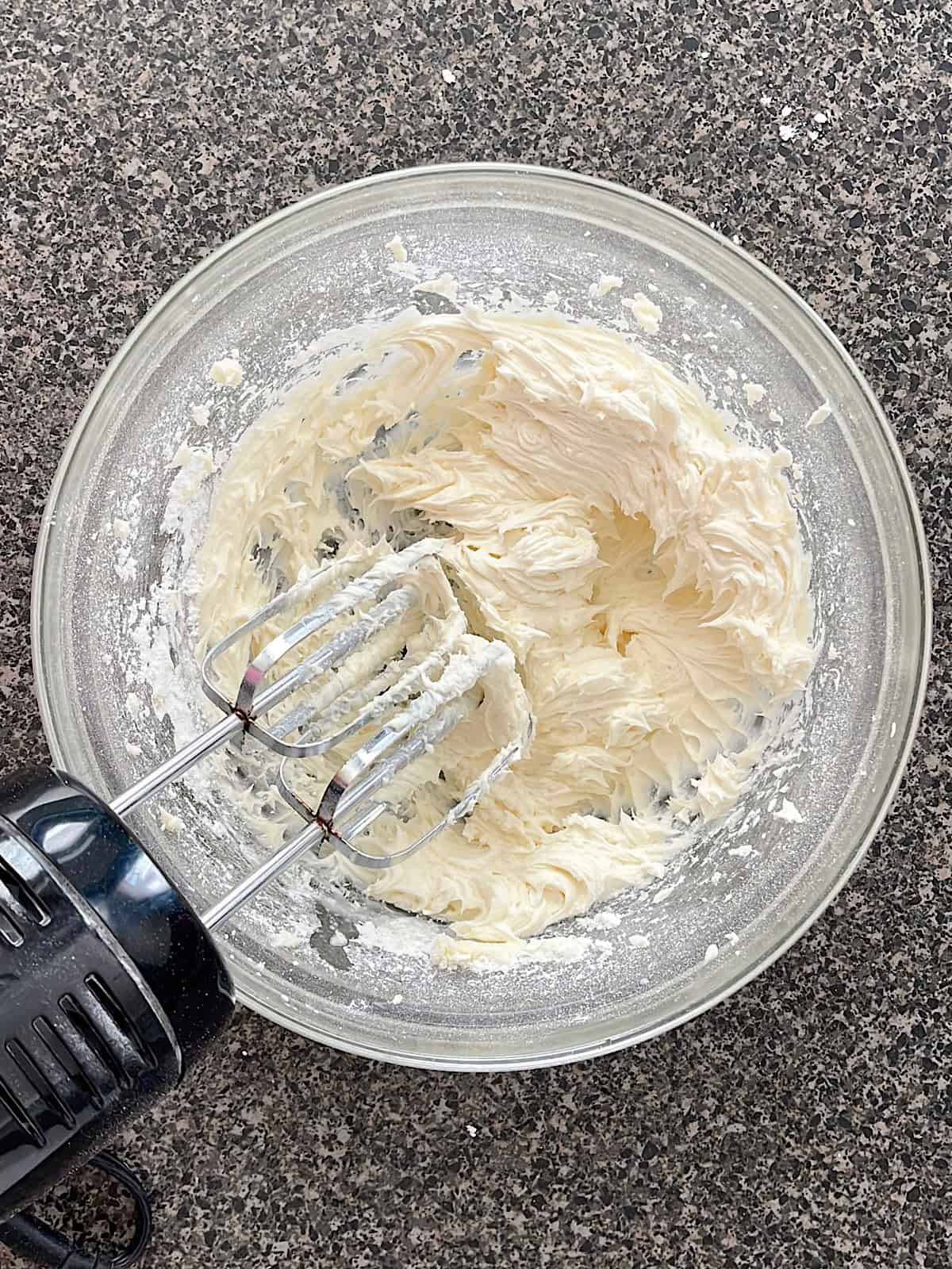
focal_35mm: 32
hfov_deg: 44.2
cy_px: 634
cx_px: 476
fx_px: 1173
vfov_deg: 56.8
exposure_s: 1/121
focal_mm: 5.1
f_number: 1.6
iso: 100
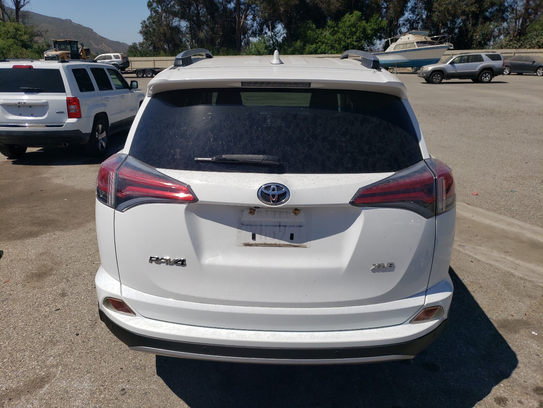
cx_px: 272
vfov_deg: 53.1
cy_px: 204
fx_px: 408
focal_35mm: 26
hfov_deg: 67.3
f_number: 1.5
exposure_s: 1/10000
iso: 50
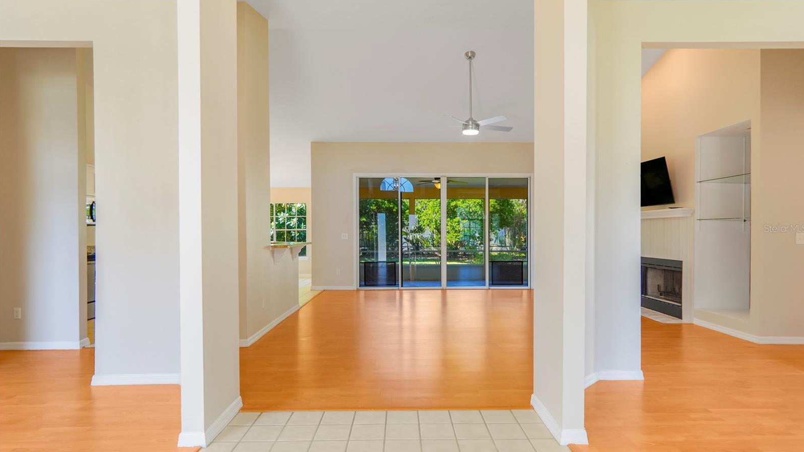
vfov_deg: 58.4
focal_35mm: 19
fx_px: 405
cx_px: 404
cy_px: 228
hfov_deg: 89.6
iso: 100
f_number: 2.5
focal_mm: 12
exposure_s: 1/50
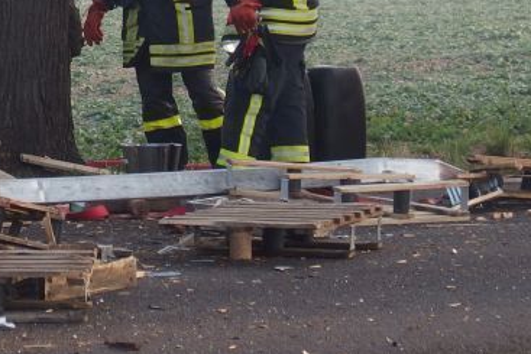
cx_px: -20
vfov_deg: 5.8
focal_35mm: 238
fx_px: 3512
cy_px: -62
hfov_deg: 8.6
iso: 100
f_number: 3.2
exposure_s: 1/400
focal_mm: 17.3
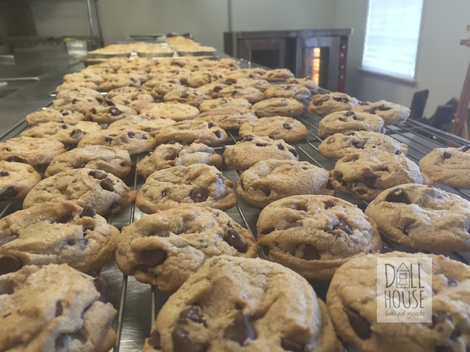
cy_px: 176
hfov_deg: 61.7
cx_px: 235
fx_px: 394
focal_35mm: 29
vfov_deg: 48.2
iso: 80
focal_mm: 4.15
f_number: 2.2
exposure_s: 1/30
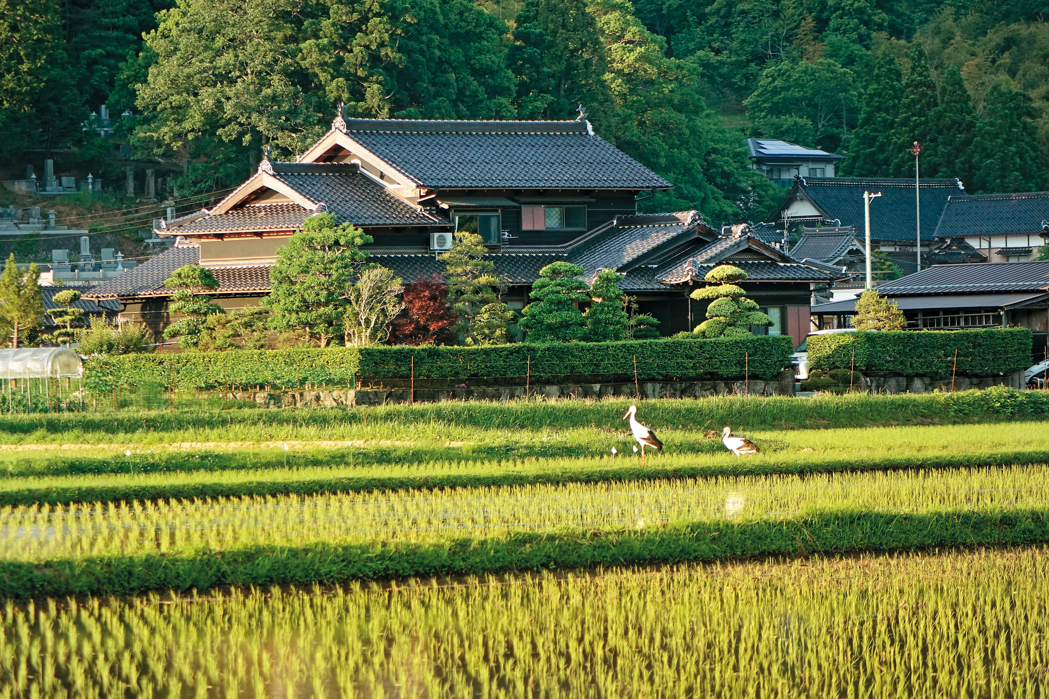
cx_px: 524
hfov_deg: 10.3
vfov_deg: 6.9
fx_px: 5827
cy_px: 350
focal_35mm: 200
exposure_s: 1/200
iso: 125
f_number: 3.2
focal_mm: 73.3
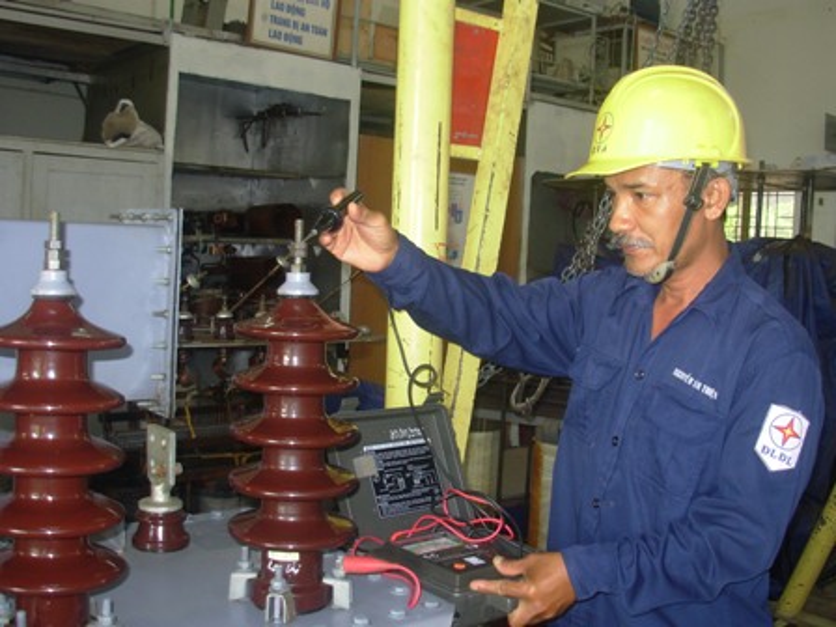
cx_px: 418
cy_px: 314
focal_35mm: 38
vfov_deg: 37.7
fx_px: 918
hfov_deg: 49.0
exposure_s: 1/37
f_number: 2.9
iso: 58
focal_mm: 6.3
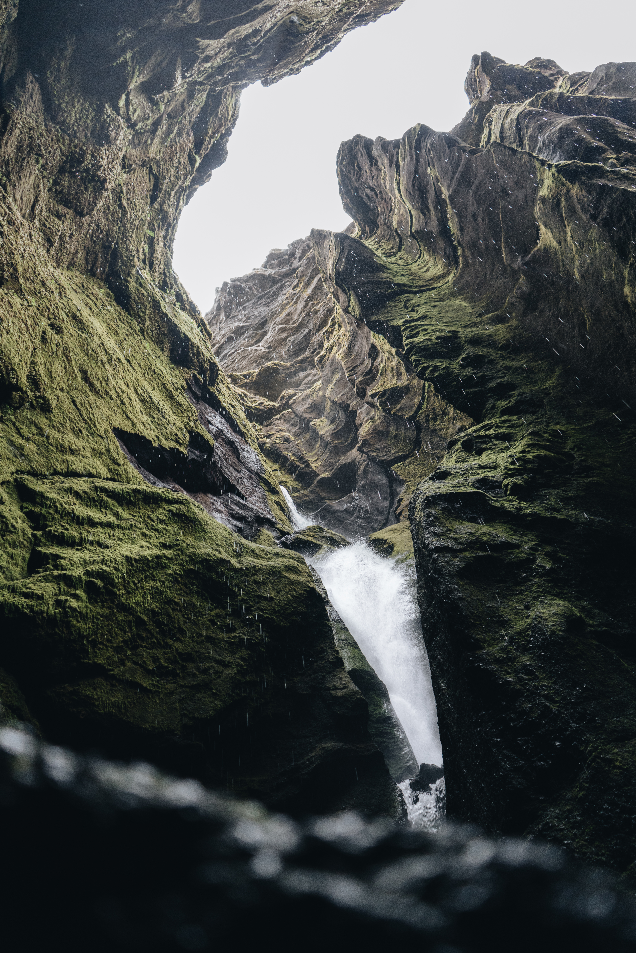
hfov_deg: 46.4
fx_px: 742
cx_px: 318
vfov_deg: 65.5
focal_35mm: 28
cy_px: 476
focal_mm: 28
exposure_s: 1/125
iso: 1600
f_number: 3.5
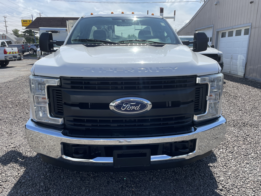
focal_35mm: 26
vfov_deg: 53.1
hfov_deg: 67.3
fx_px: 196
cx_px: 130
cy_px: 98
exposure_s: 1/2817
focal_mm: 4.2
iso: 32
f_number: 1.6
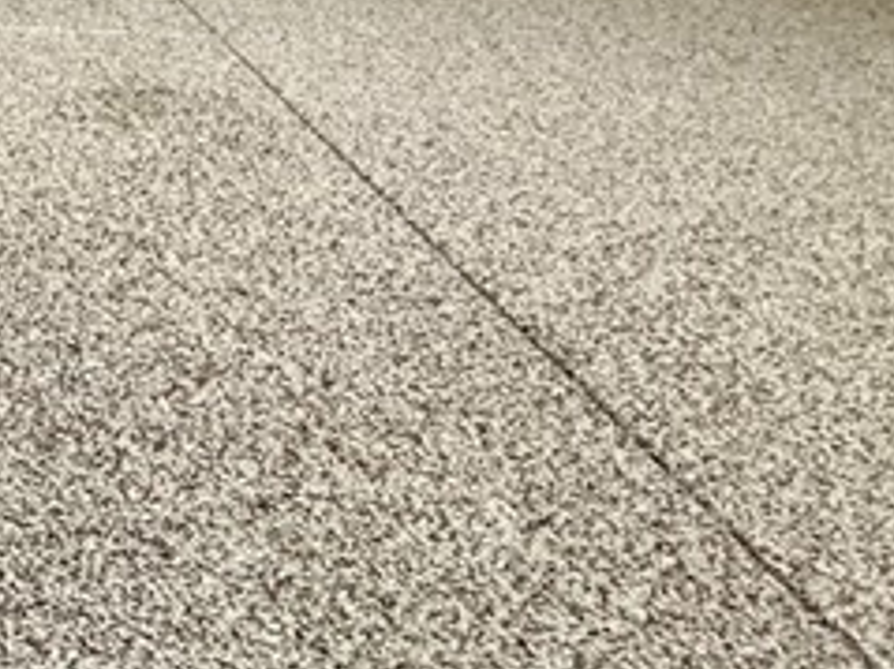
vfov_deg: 20.4
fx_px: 1549
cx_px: -318
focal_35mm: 60
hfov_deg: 26.4
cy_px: -377
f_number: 2.2
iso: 400
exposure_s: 1/60
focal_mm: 2.22
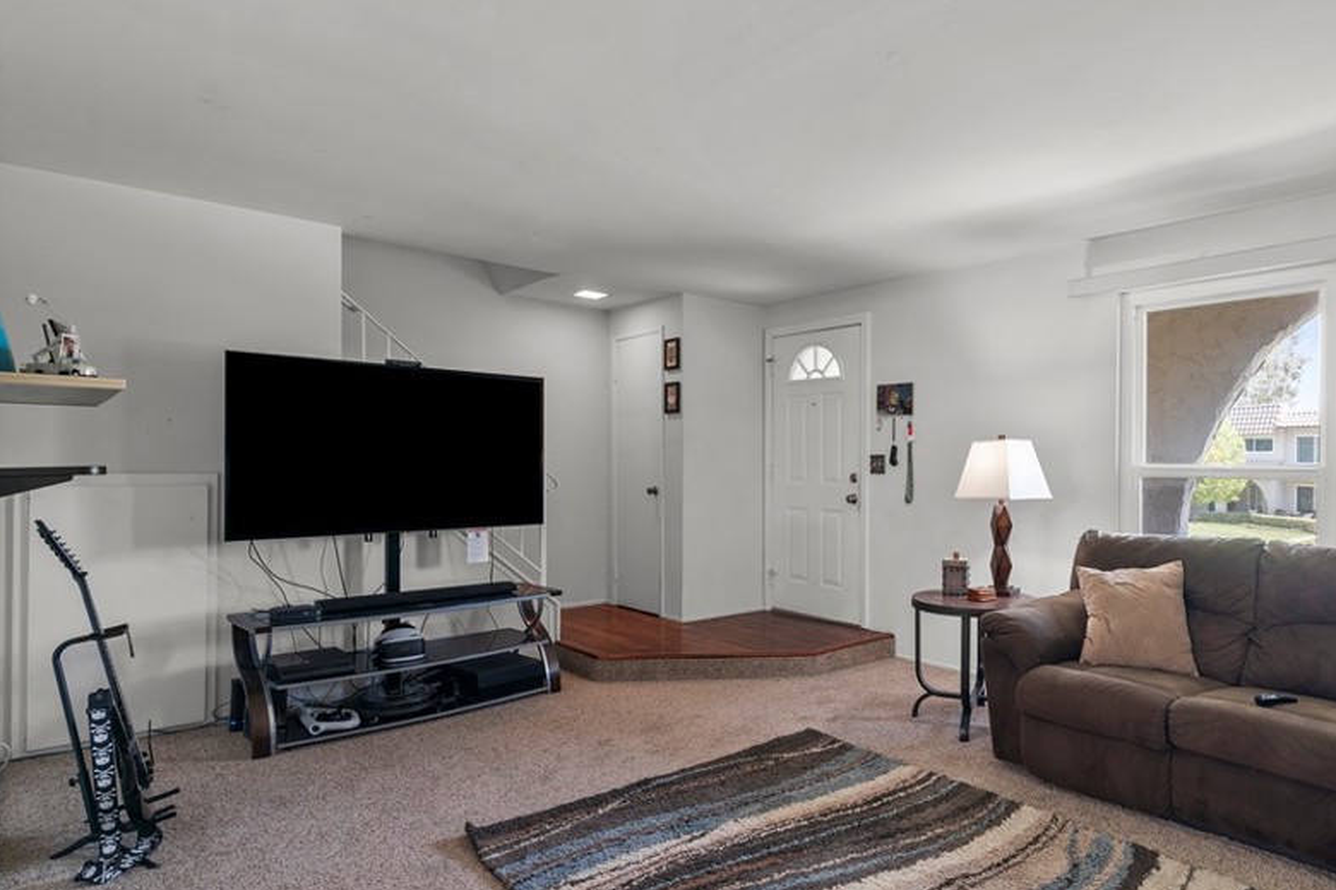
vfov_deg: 59.3
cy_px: 499
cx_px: 848
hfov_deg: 79.5
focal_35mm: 21
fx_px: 779
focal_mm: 16
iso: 250
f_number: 6.3
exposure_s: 1/2
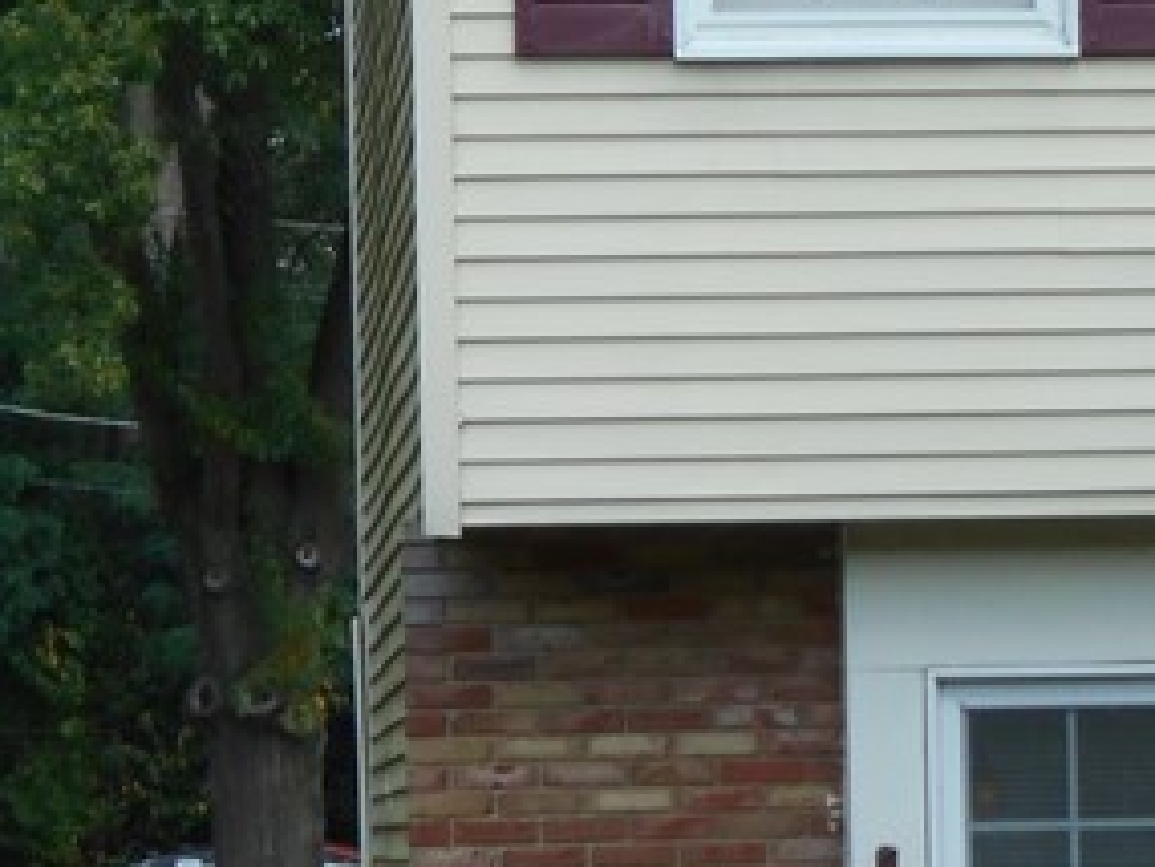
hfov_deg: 6.3
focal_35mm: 309
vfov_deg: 4.8
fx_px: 10314
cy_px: 624
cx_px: 2063
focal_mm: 15.4
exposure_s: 1/200
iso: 80
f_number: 6.3
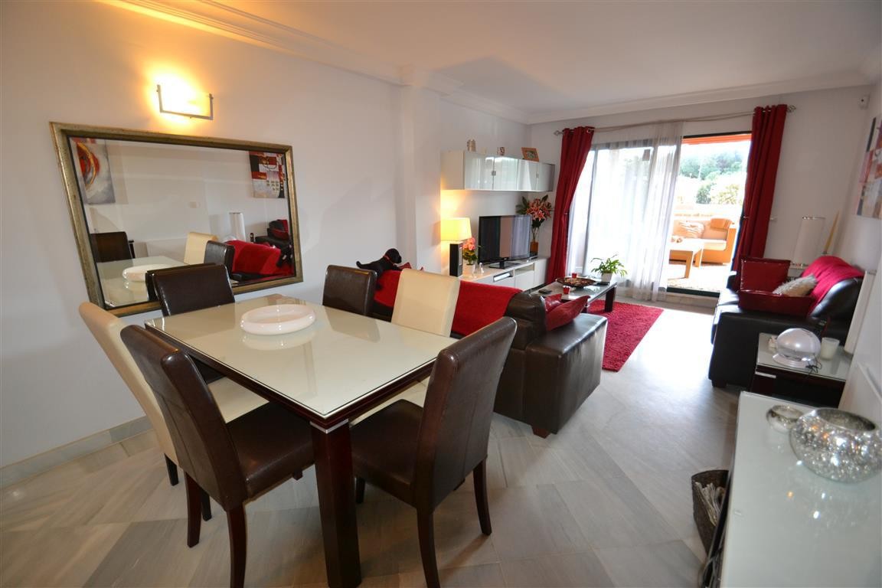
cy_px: 294
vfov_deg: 77.3
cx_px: 441
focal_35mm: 15
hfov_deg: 100.4
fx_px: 367
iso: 720
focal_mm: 10
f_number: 3.5
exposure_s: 1/60
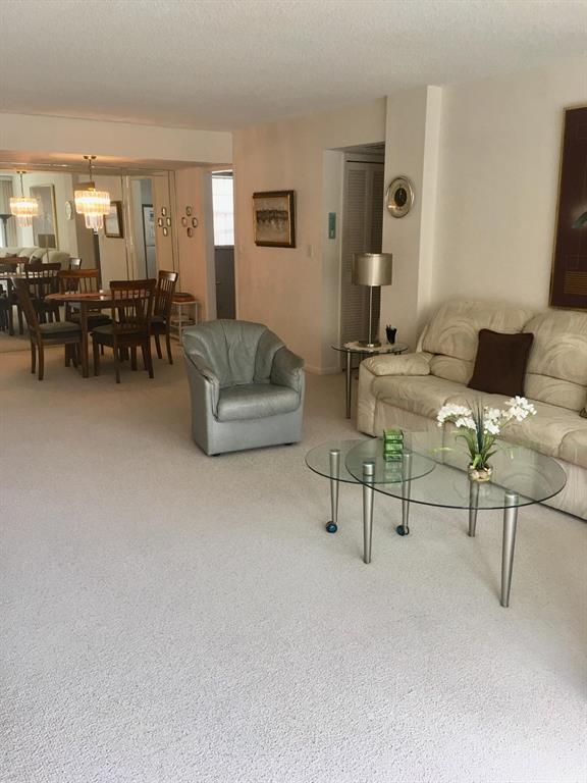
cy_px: 392
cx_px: 294
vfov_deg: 61.7
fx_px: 656
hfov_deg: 48.2
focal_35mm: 29
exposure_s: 1/40
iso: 25
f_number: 2.2
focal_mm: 4.15
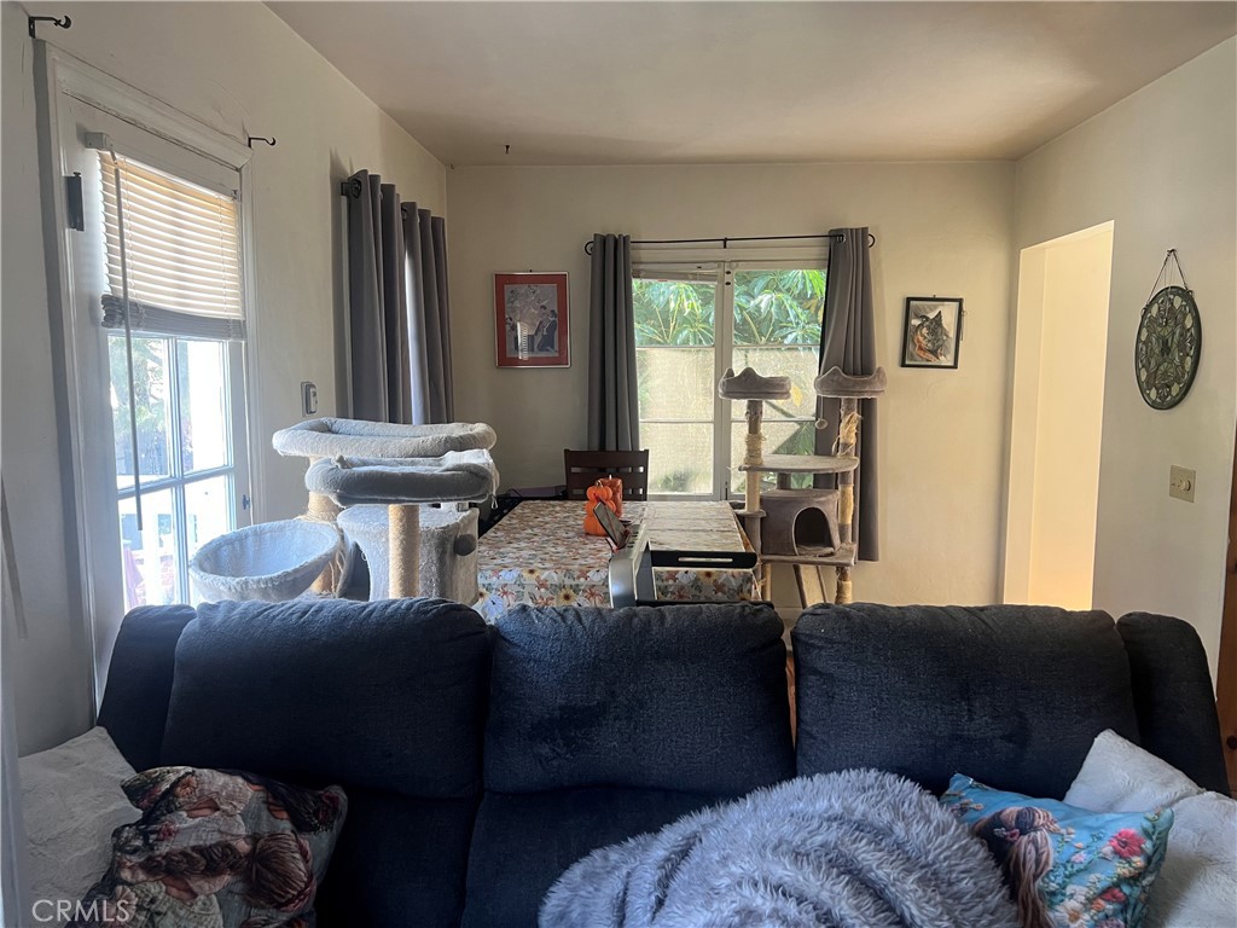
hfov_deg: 67.3
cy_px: 464
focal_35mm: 26
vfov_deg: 53.1
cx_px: 618
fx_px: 929
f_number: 1.5
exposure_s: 1/78
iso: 125
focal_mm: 5.7
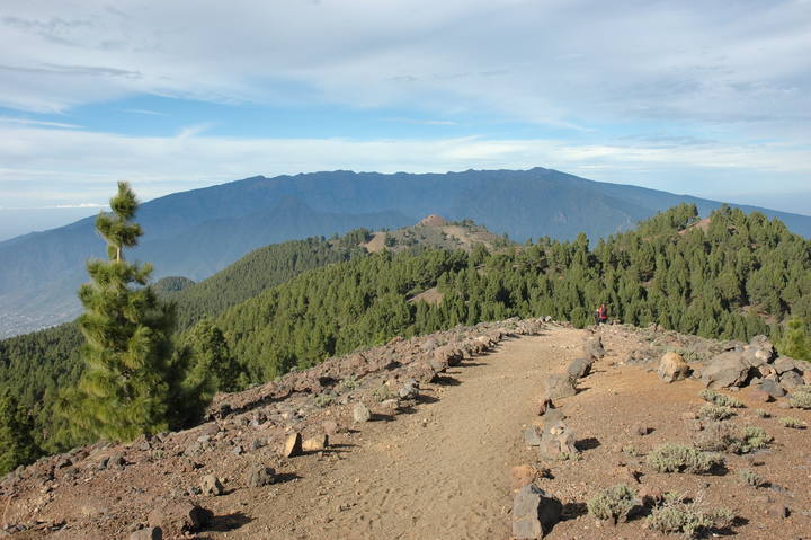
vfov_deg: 36.8
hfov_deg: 53.2
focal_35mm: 36
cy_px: 270
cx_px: 406
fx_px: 810
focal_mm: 24
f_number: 9
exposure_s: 1/320
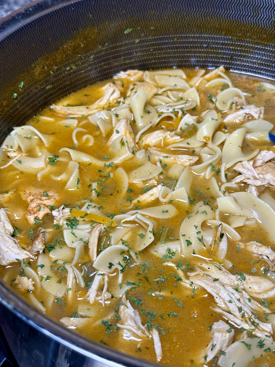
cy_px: 184
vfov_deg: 39.7
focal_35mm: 48
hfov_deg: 30.3
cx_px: 138
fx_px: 508
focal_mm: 6.76
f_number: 1.78
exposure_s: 1/51
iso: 100
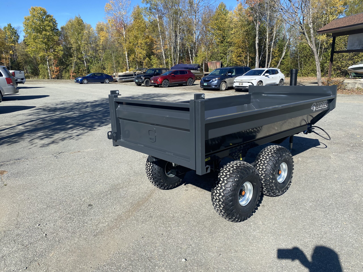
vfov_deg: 53.1
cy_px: 136
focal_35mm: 26
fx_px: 273
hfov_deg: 67.3
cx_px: 182
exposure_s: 1/2183
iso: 32
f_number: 1.8
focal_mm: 4.25
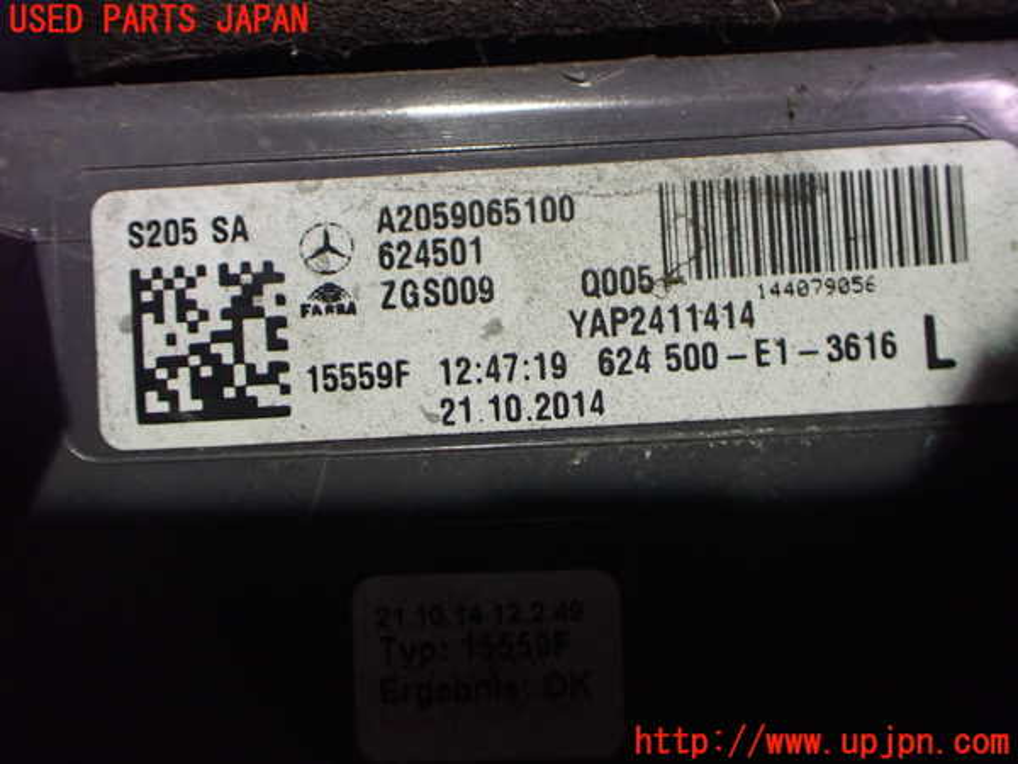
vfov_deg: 46.8
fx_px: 882
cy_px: 382
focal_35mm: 30
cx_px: 509
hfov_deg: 60.0
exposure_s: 1/50
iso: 800
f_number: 2.3
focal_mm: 5.4
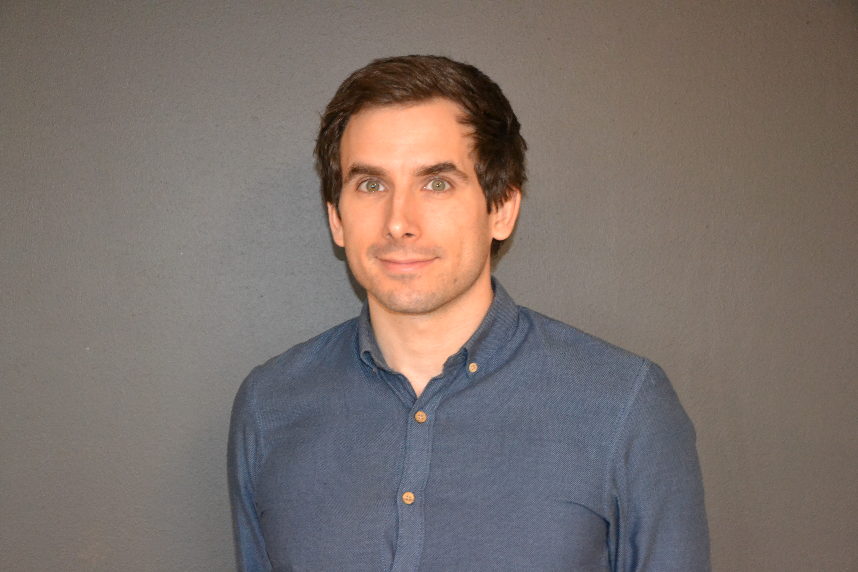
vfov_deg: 20.2
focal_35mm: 68
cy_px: 286
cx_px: 429
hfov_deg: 29.9
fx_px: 1609
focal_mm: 45
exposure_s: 1/60
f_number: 4.8
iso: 3200
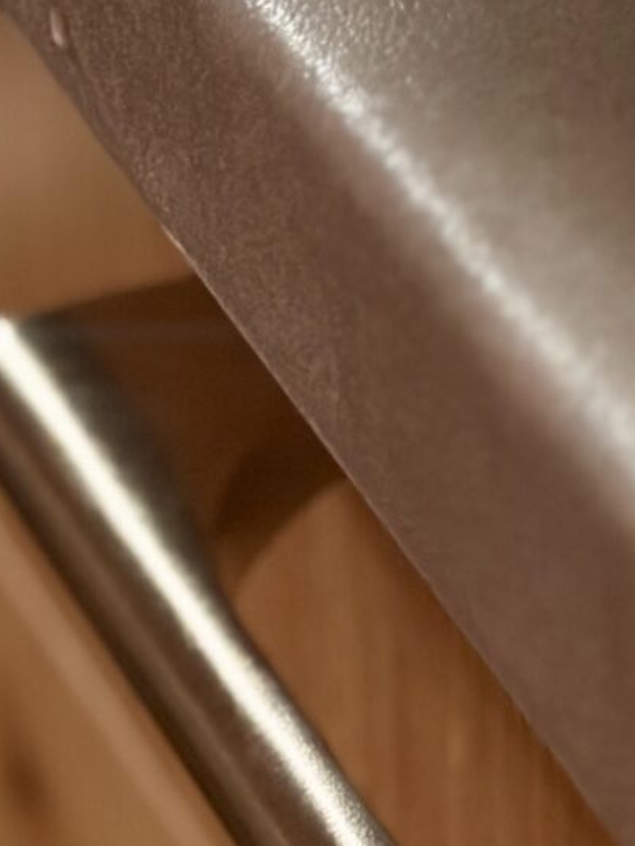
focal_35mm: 227
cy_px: -230
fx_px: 5550
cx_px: 1304
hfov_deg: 6.3
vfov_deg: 8.6
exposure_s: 1/50
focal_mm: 6.86
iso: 100
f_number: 1.78
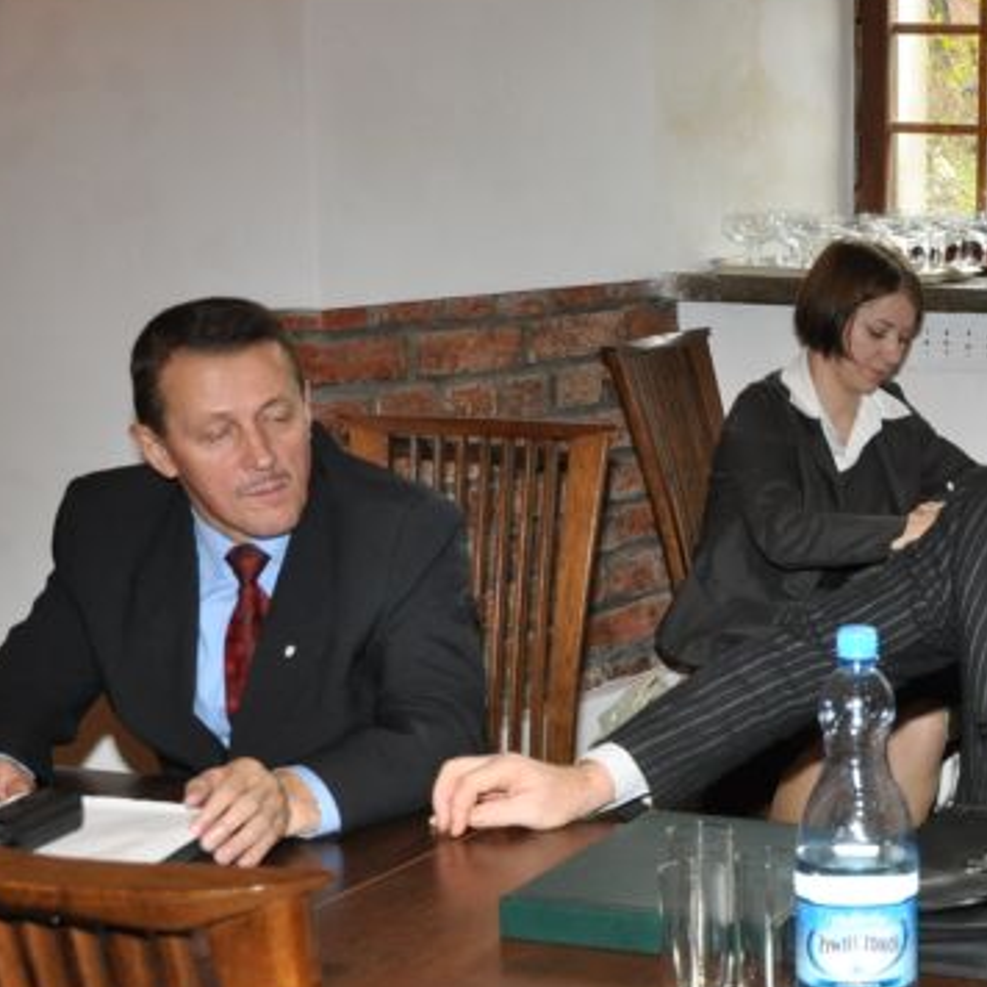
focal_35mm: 80
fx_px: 2581
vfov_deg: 21.5
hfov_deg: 20.8
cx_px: 1031
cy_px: 695
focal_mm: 28
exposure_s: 1/60
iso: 1000
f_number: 6.3
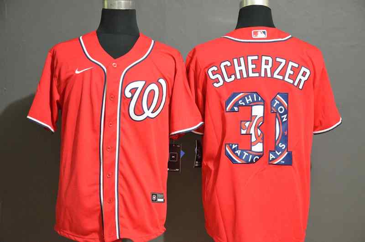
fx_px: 789
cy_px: 121
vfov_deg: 17.4
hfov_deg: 26.0
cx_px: 182
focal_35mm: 78
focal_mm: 52
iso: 4000
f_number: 4.8
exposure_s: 1/13
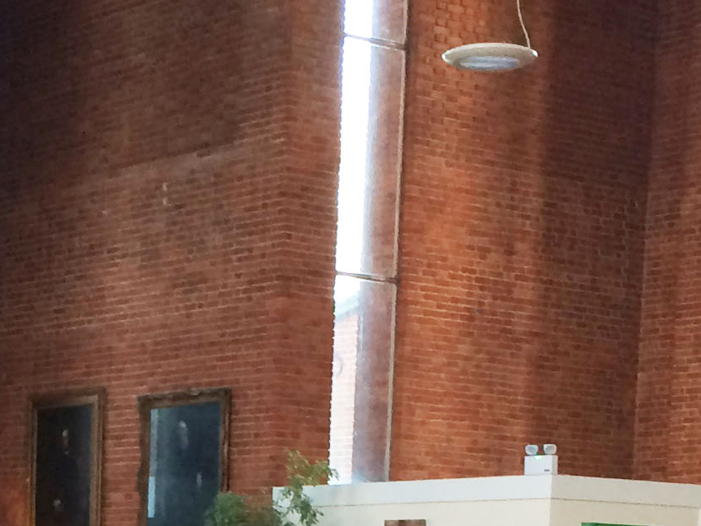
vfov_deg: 12.0
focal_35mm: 117
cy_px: 846
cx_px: 76
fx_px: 2370
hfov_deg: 16.6
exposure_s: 1/30
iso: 80
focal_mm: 4.12
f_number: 2.2
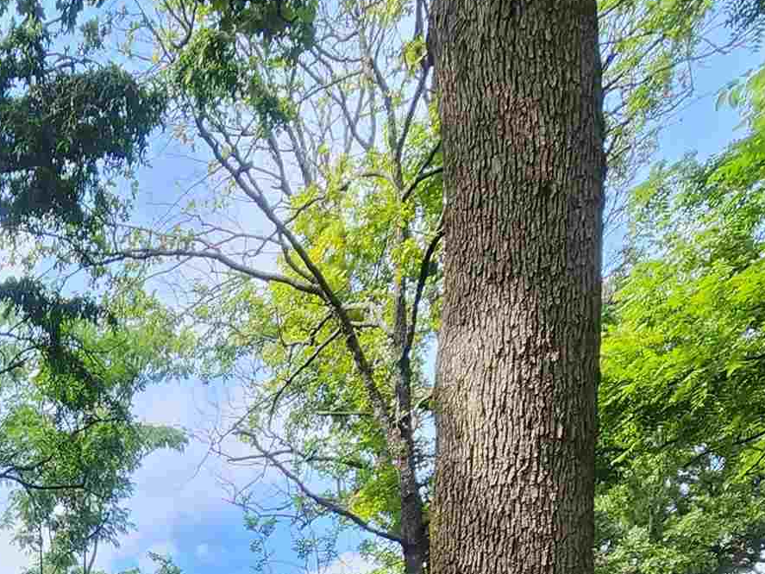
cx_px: -41
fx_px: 995
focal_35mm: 45
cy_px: 966
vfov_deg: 22.7
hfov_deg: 36.7
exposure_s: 1/313
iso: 50
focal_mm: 2.2
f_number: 2.2
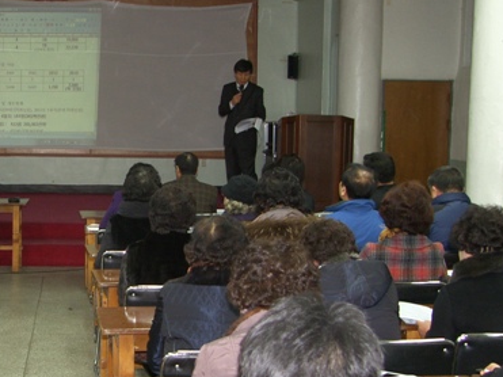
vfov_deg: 21.2
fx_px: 1002
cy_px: 239
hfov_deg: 27.7
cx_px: 108
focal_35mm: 69
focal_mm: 10.3
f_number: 2.5
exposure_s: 1/40
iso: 100
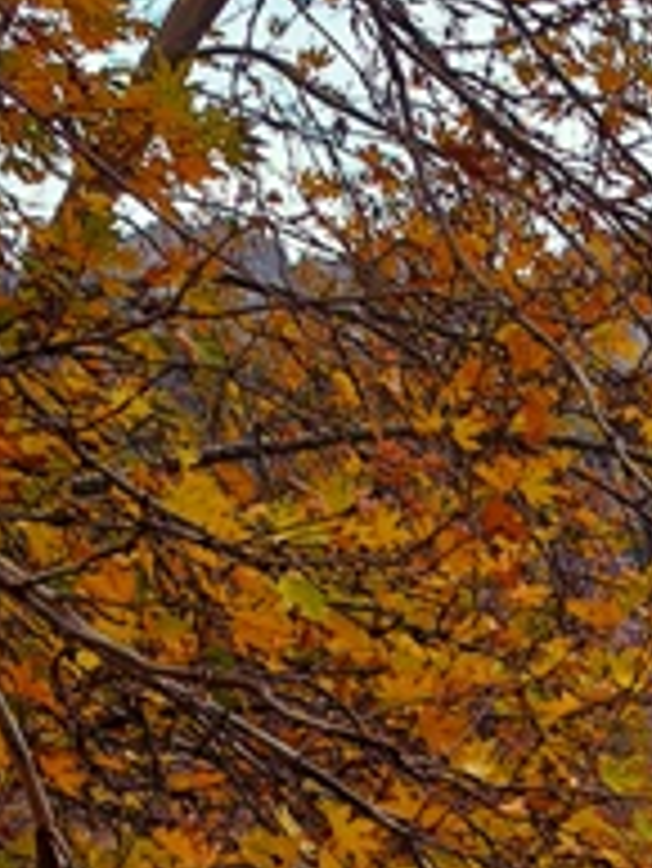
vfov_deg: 12.0
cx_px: 1250
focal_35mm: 145
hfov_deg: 9.6
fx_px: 3637
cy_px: 1781
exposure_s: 1/184
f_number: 1.6
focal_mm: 6.57
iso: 50
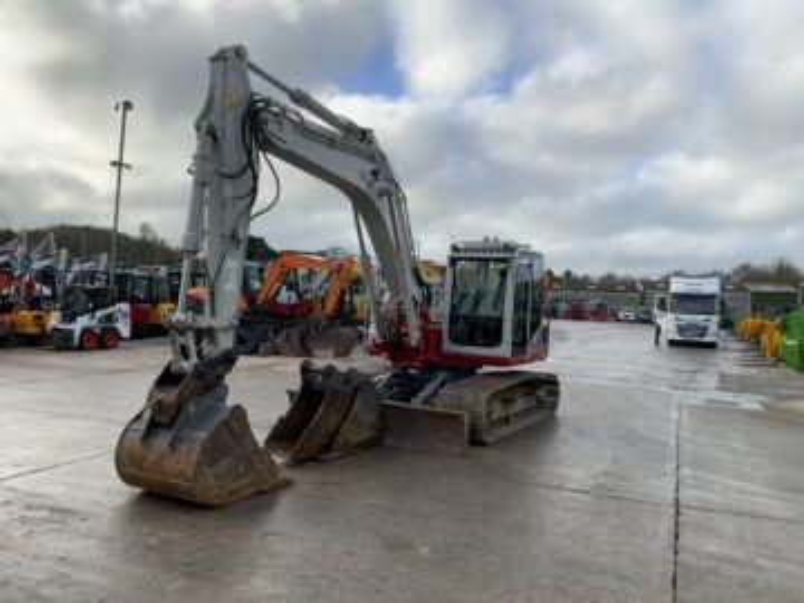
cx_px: 402
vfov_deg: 48.2
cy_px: 302
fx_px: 674
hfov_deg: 61.7
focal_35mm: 29
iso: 16
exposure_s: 1/962
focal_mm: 3
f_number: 1.8
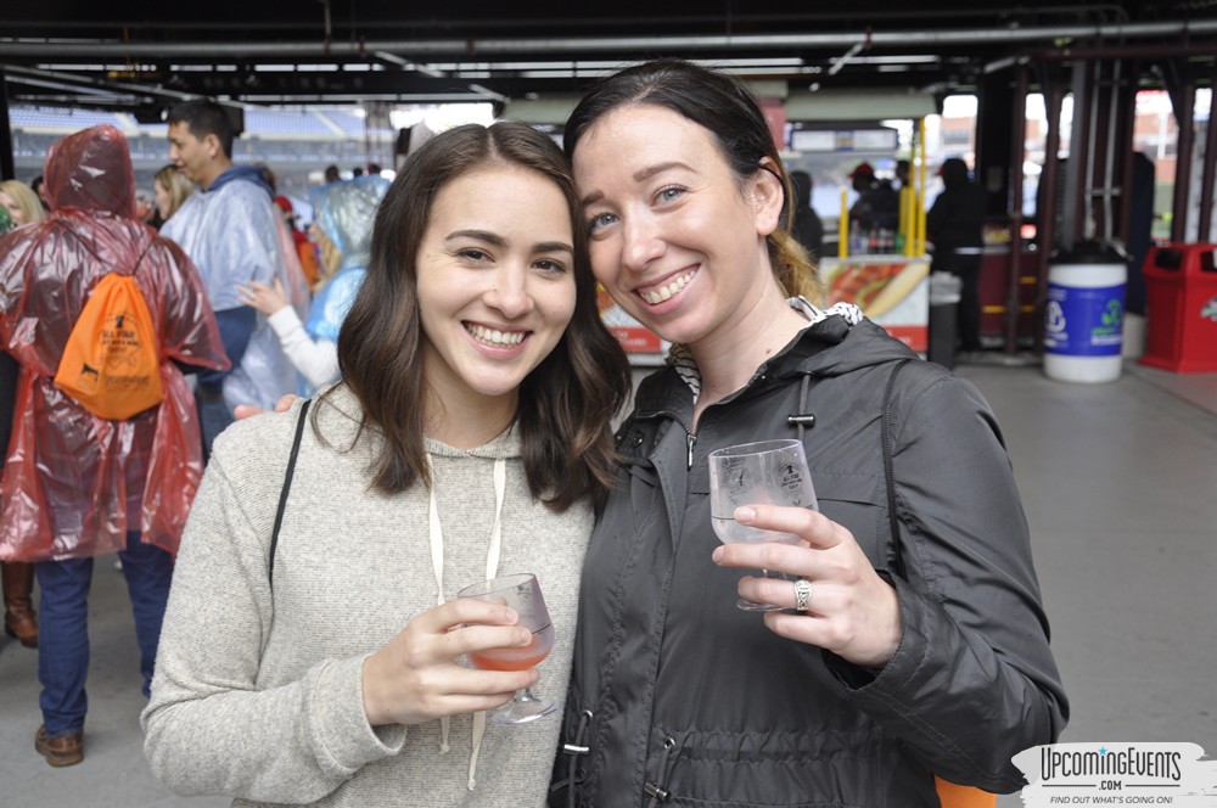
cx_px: 608
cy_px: 404
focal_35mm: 42
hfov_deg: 46.5
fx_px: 1418
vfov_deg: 31.8
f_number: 6.3
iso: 400
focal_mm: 28
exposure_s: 1/40
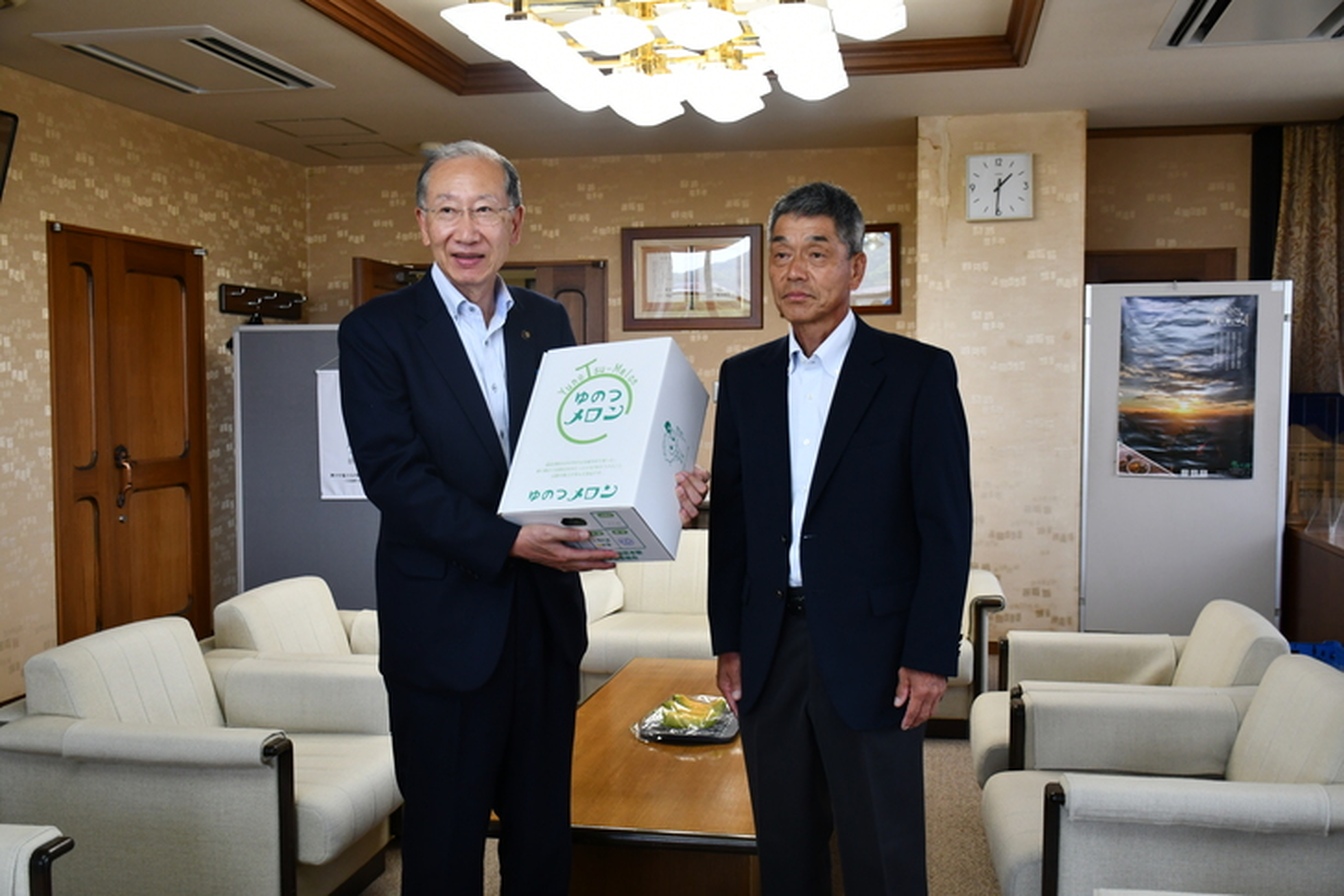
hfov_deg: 53.1
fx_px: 1344
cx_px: 672
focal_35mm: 36
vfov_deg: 36.9
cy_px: 448
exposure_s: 1/200
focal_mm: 24
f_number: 3.8
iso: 800
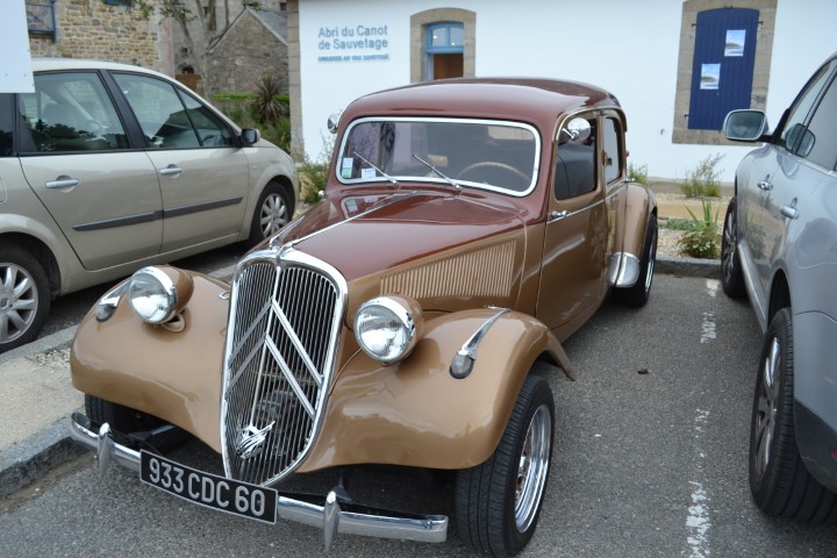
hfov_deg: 57.2
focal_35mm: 33
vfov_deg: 40.0
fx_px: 767
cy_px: 279
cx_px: 418
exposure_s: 1/125
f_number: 5.6
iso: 125
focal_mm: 22
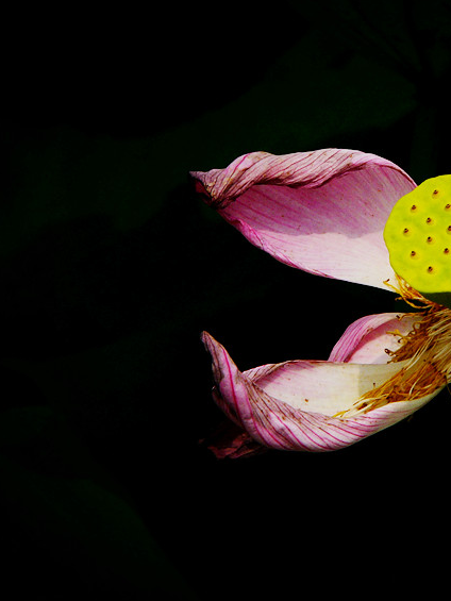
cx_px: 395
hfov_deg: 5.6
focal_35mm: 266
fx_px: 4619
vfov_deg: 7.4
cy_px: 289
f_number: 5.6
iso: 50
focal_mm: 31.3
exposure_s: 1/1300
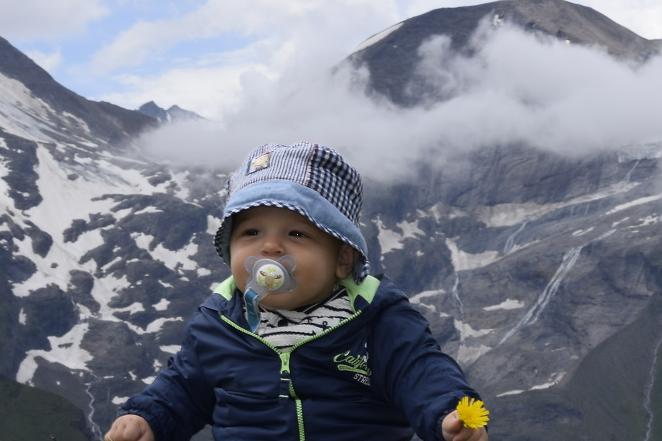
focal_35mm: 136
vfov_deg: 10.0
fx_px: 2506
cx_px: 465
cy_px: 337
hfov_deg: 15.0
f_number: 13
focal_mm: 35
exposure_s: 1/200
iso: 100
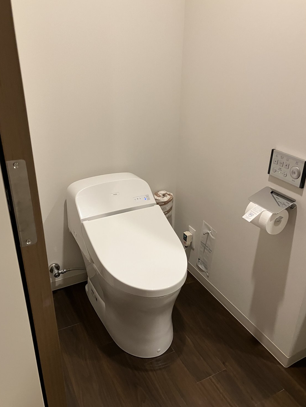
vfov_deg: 61.7
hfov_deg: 48.2
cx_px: 151
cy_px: 197
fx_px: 342
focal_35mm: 29
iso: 160
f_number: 1.8
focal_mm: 3.99
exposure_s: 1/60
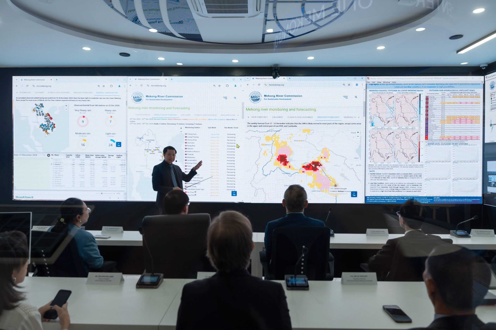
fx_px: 331
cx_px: 248
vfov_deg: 53.1
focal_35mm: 24
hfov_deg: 73.7
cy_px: 165
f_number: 4
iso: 100
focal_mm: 24
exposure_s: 1/80
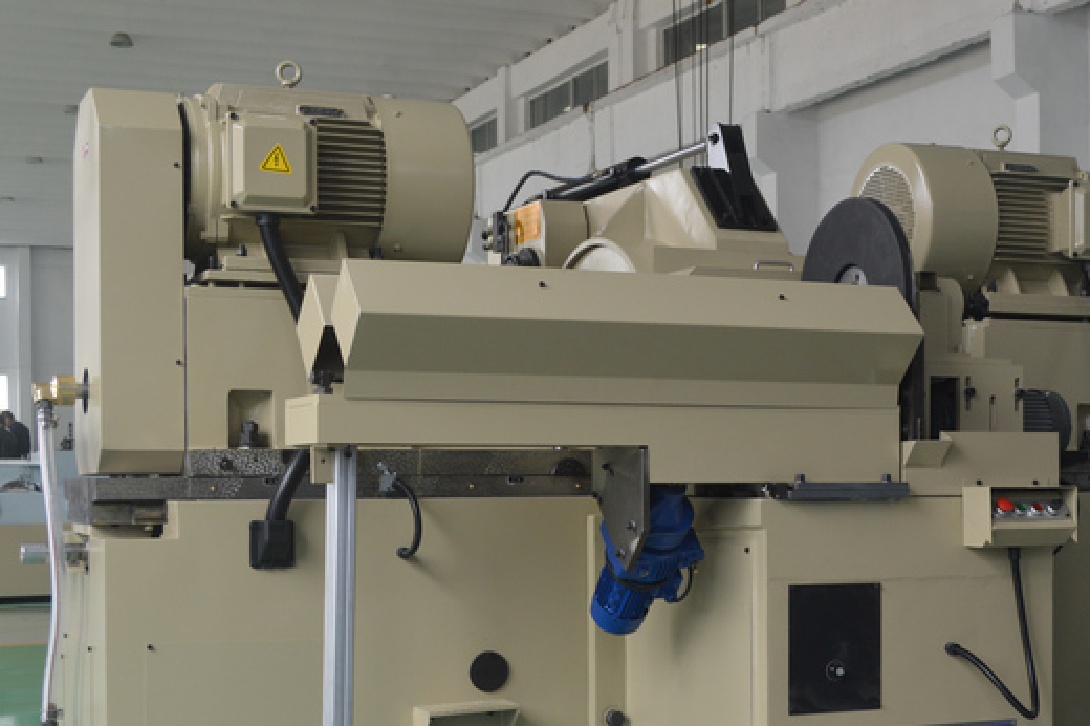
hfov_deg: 33.1
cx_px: 729
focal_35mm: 60
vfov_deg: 22.5
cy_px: 493
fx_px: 1815
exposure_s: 1/100
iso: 400
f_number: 5.6
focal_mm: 26
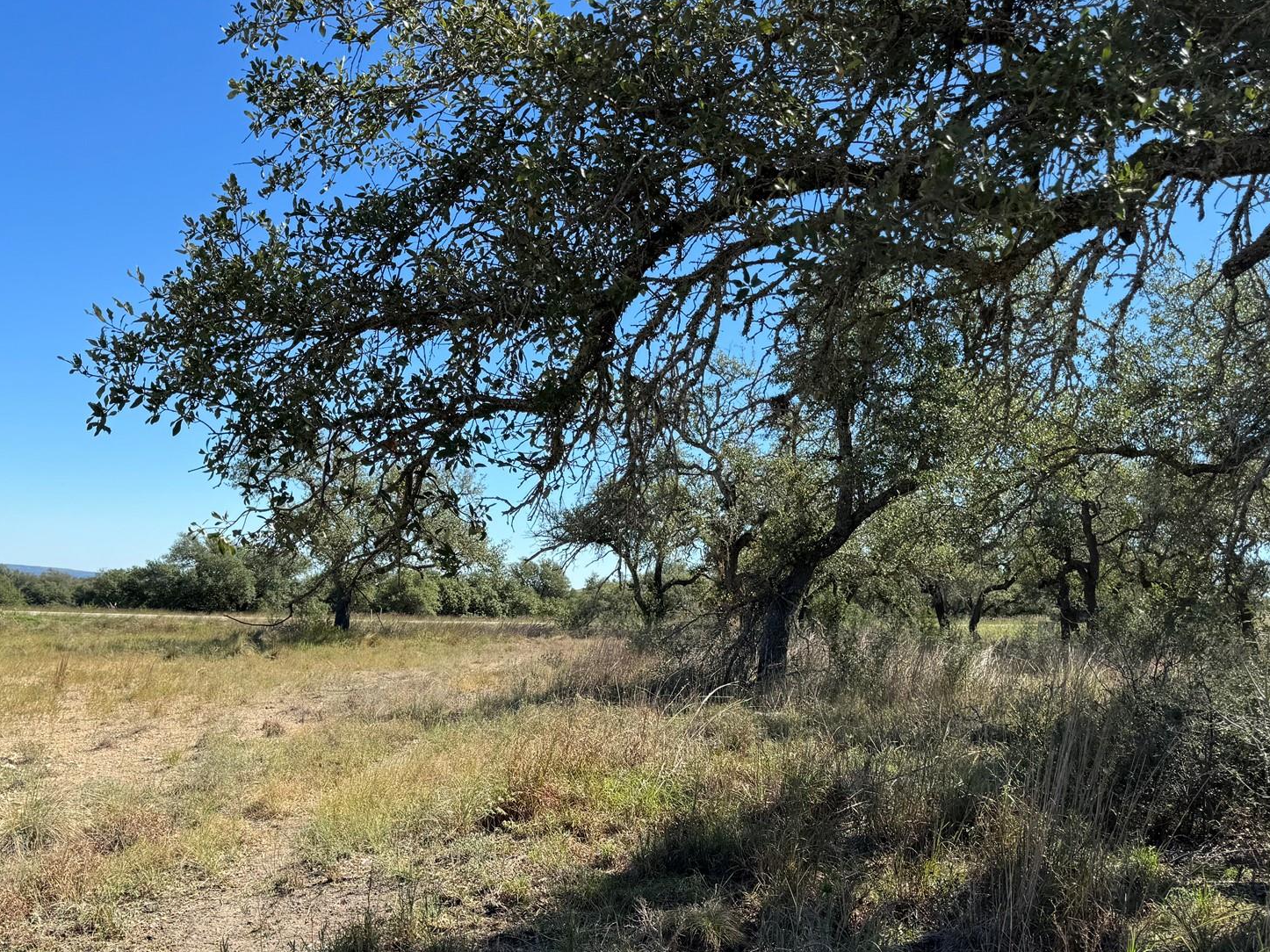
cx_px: 546
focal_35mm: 34
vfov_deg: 41.4
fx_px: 1247
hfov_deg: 53.8
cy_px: 602
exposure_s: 1/2833
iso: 80
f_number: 1.78
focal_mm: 6.86
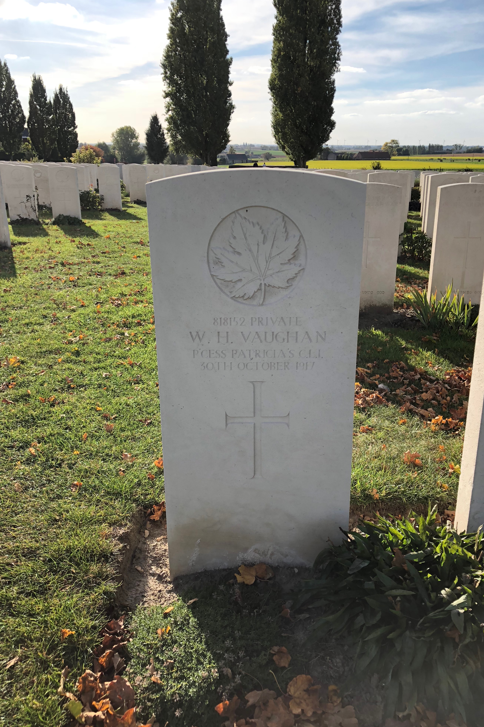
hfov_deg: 43.6
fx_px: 605
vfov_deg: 61.9
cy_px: 357
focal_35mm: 30
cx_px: 265
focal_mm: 3.99
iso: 20
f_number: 1.8
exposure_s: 1/762
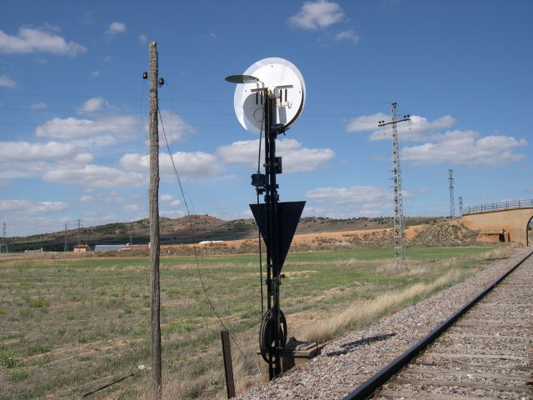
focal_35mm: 38
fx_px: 585
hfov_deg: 49.0
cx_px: 266
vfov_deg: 37.7
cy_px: 200
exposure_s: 1/410
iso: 100
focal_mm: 8
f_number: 7.6
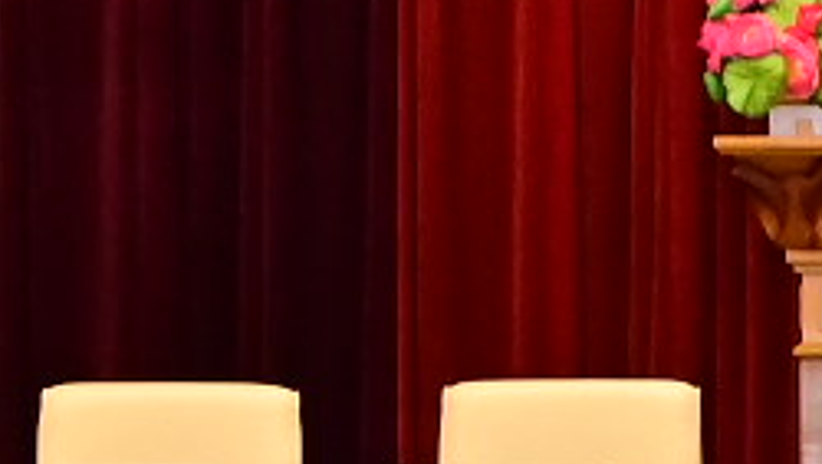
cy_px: 319
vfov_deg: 3.8
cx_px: 1039
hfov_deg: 6.7
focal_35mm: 321
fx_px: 7001
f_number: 4
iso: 3200
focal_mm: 26
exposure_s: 1/200
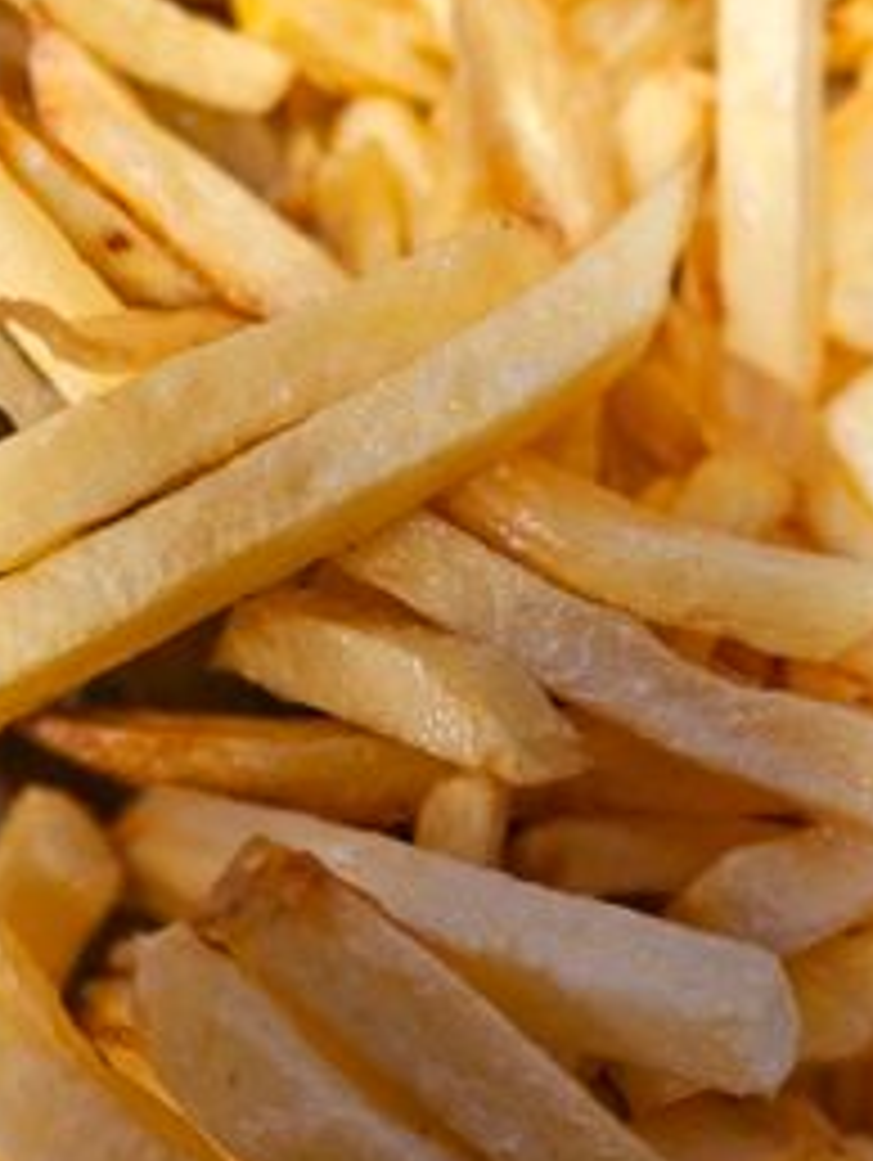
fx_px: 1276
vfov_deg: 47.9
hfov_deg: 37.5
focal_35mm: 38
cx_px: 558
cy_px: 796
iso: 640
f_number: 1.7
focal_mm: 6.3
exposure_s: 1/50
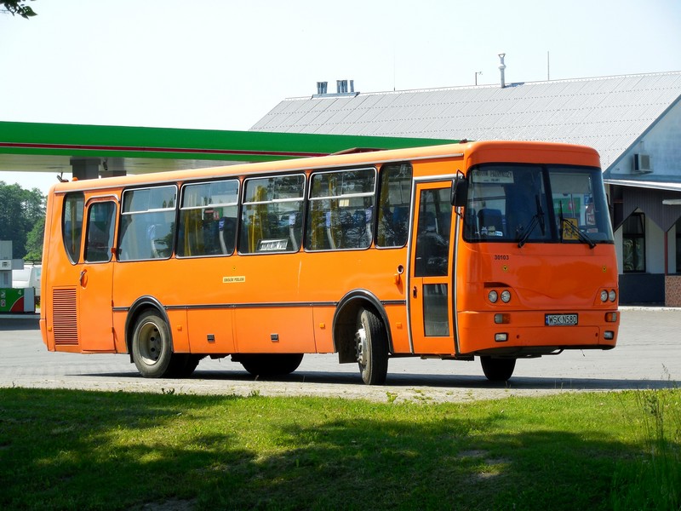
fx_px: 2636
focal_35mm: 134
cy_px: 256
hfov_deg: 14.7
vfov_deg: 11.1
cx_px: 340
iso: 125
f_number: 4.9
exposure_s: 1/400
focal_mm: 24.2
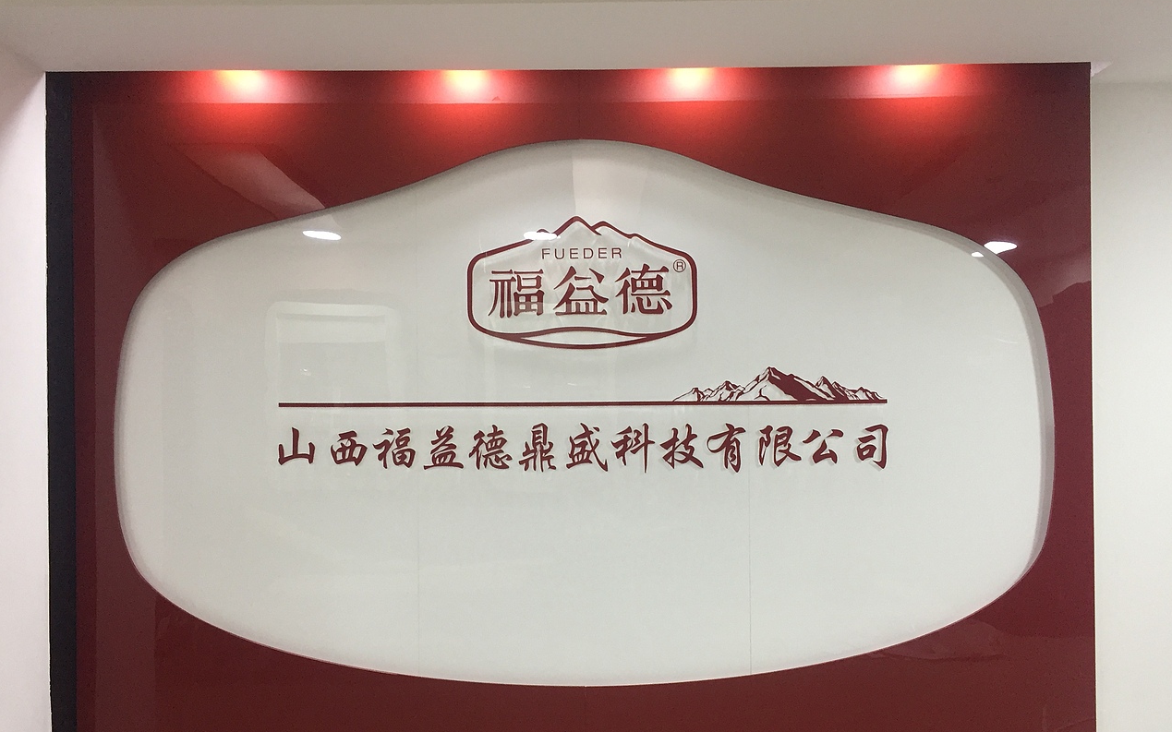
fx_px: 990
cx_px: 582
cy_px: 435
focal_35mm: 31
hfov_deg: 61.2
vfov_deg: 40.4
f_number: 2.2
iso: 160
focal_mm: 4.15
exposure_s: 1/33
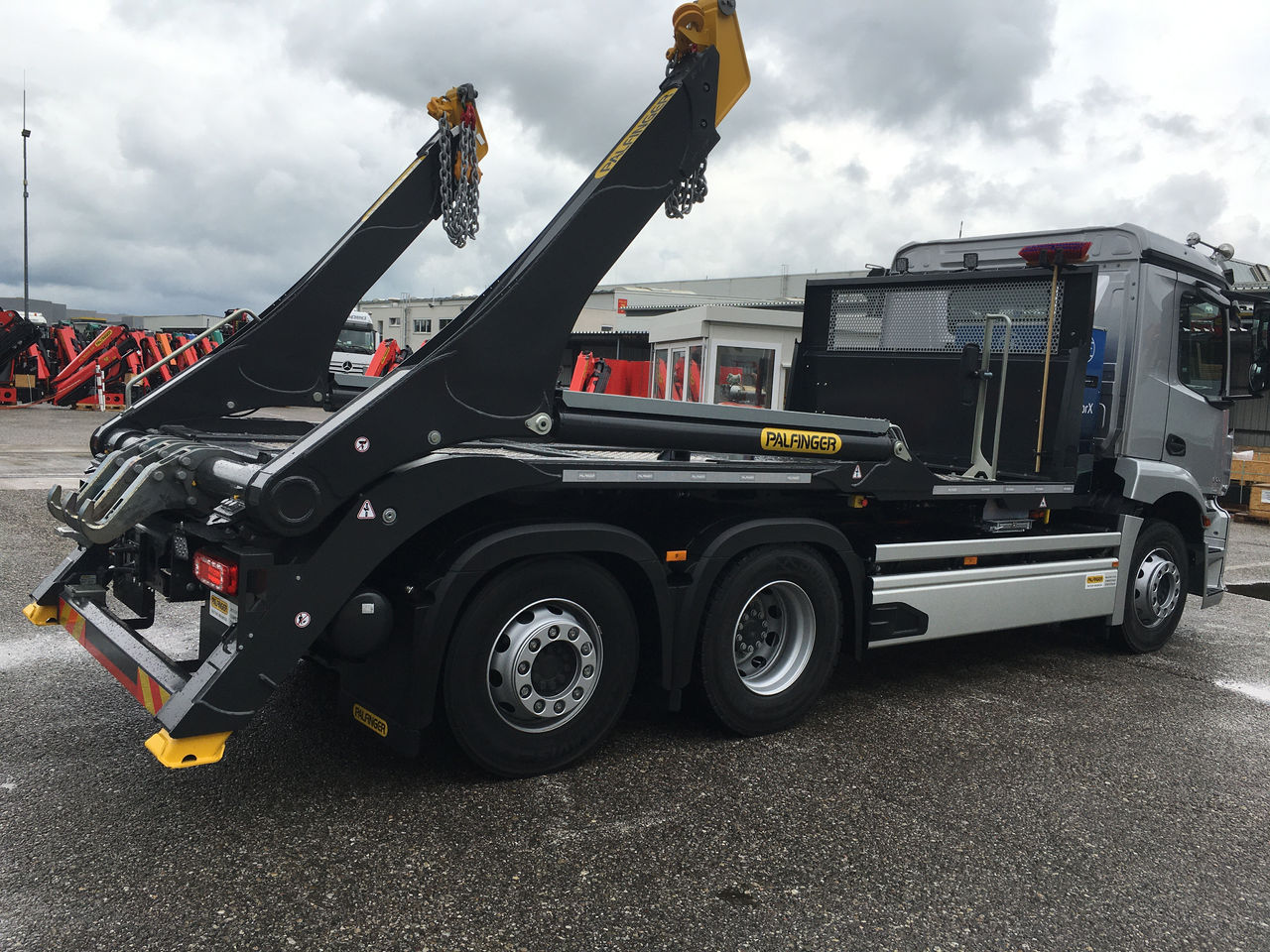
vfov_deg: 48.2
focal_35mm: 29
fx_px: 1064
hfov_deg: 61.7
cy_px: 476
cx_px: 635
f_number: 2.2
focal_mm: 4.15
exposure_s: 1/1748
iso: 25
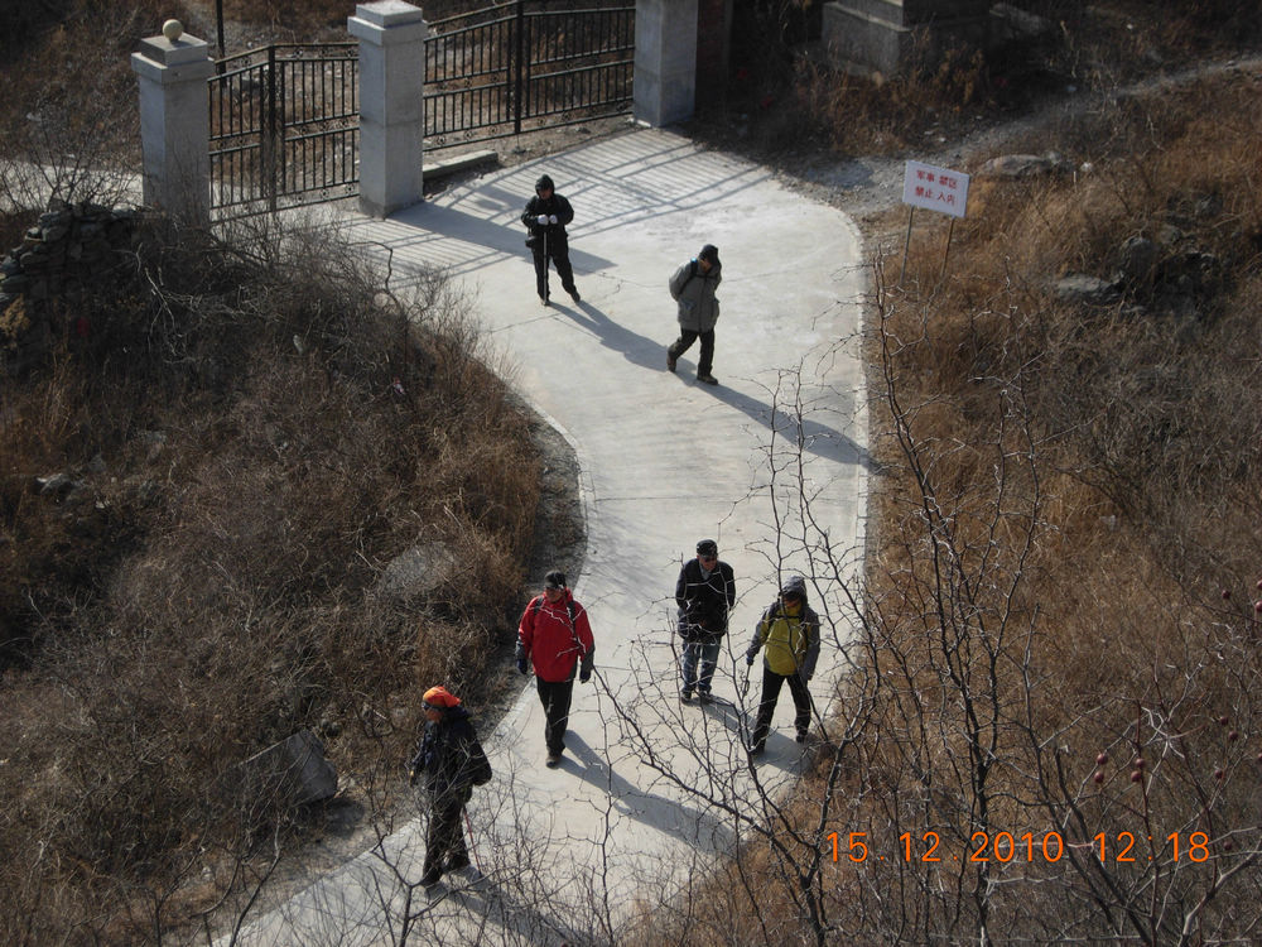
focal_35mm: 103
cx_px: 631
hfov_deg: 19.1
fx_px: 3755
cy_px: 474
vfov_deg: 14.4
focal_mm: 21.5
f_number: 5.2
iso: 50
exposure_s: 1/373
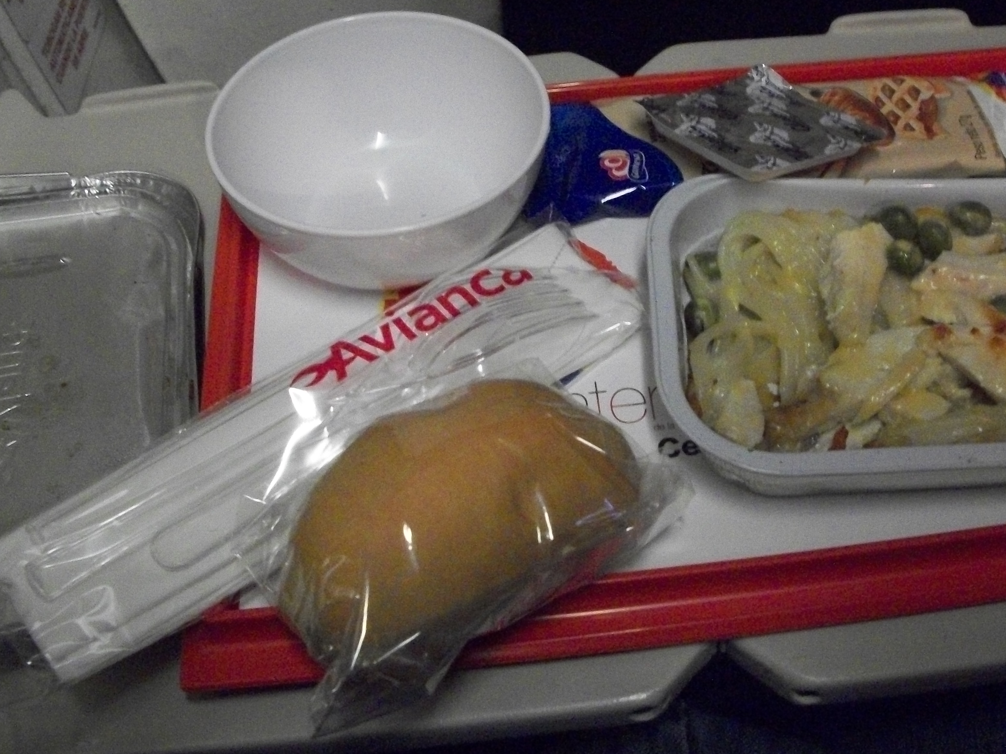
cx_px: 630
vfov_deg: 32.2
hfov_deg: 41.8
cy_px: 374
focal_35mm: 45
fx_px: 1308
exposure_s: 1/8
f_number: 3.1
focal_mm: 6.3
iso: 640
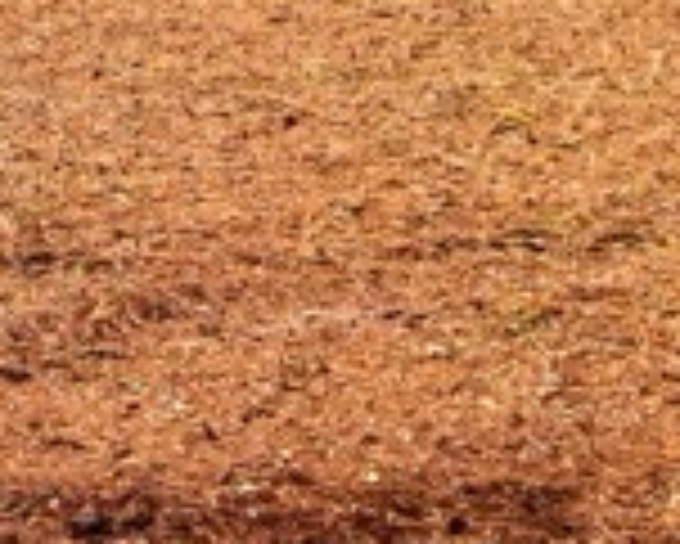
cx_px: 54
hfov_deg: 18.6
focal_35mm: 101
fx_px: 2034
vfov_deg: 13.9
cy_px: -378
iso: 50
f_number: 1.5
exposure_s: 1/4000
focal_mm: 5.7
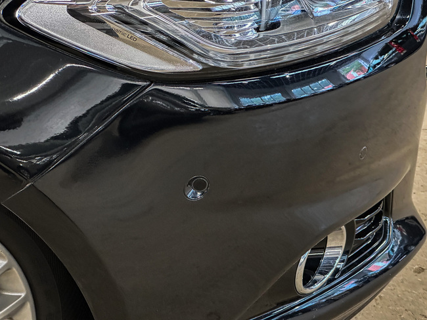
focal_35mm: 77
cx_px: 214
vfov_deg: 19.2
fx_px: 950
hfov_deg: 25.3
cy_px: 160
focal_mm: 9
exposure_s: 1/34
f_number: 2.8
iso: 1250
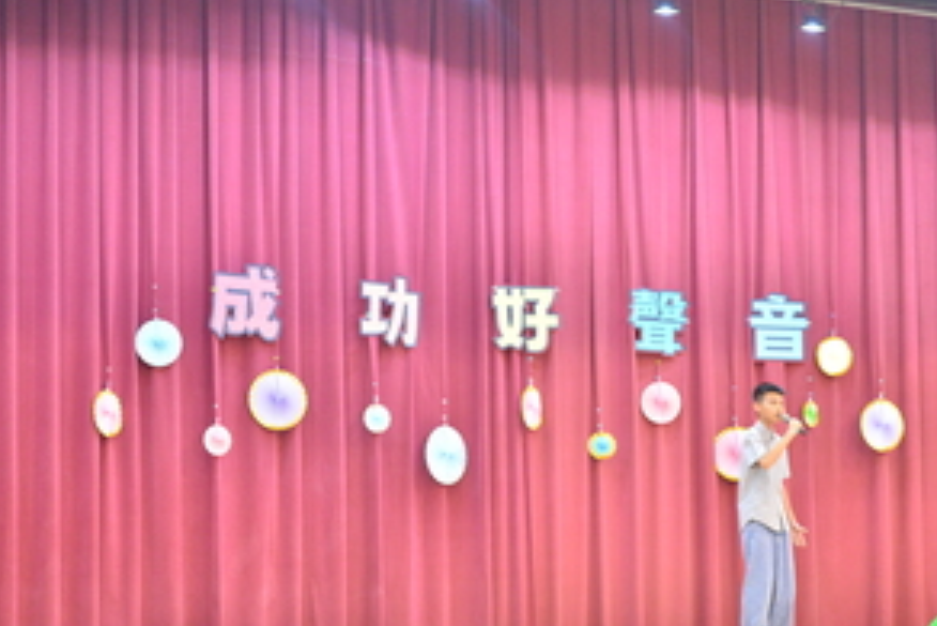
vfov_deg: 14.3
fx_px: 2500
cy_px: 352
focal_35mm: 96
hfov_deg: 21.2
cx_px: 558
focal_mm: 70
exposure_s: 1/160
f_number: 2.8
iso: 3200
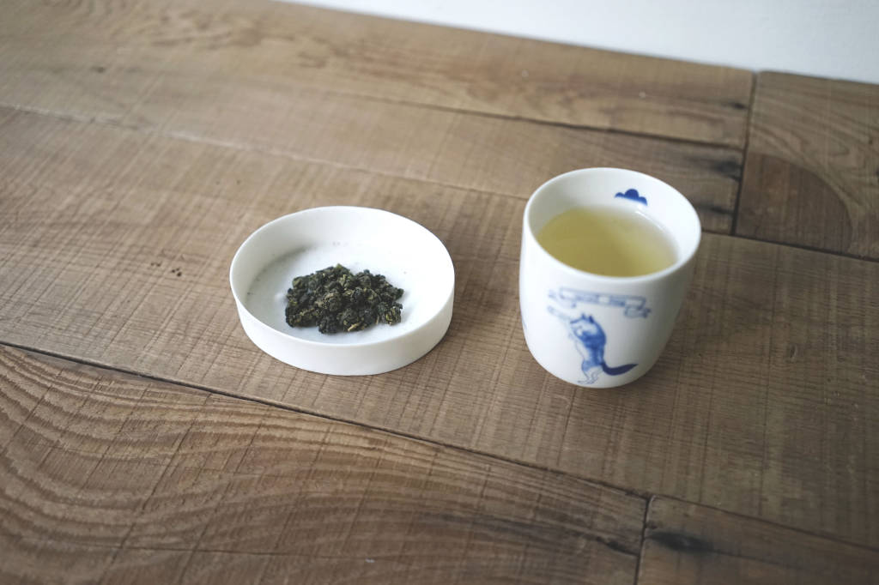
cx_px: 440
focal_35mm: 35
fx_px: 854
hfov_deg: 54.4
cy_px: 292
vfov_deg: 37.8
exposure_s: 1/80
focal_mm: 35
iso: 1000
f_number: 3.2
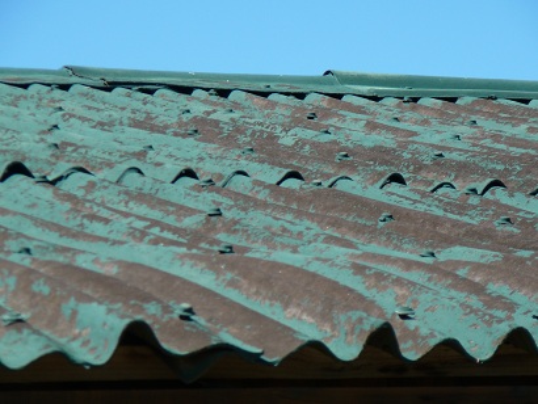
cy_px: 202
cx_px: 269
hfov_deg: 9.7
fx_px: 3172
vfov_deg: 7.3
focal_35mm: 204
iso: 80
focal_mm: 30.3
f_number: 4.1
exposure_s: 1/500
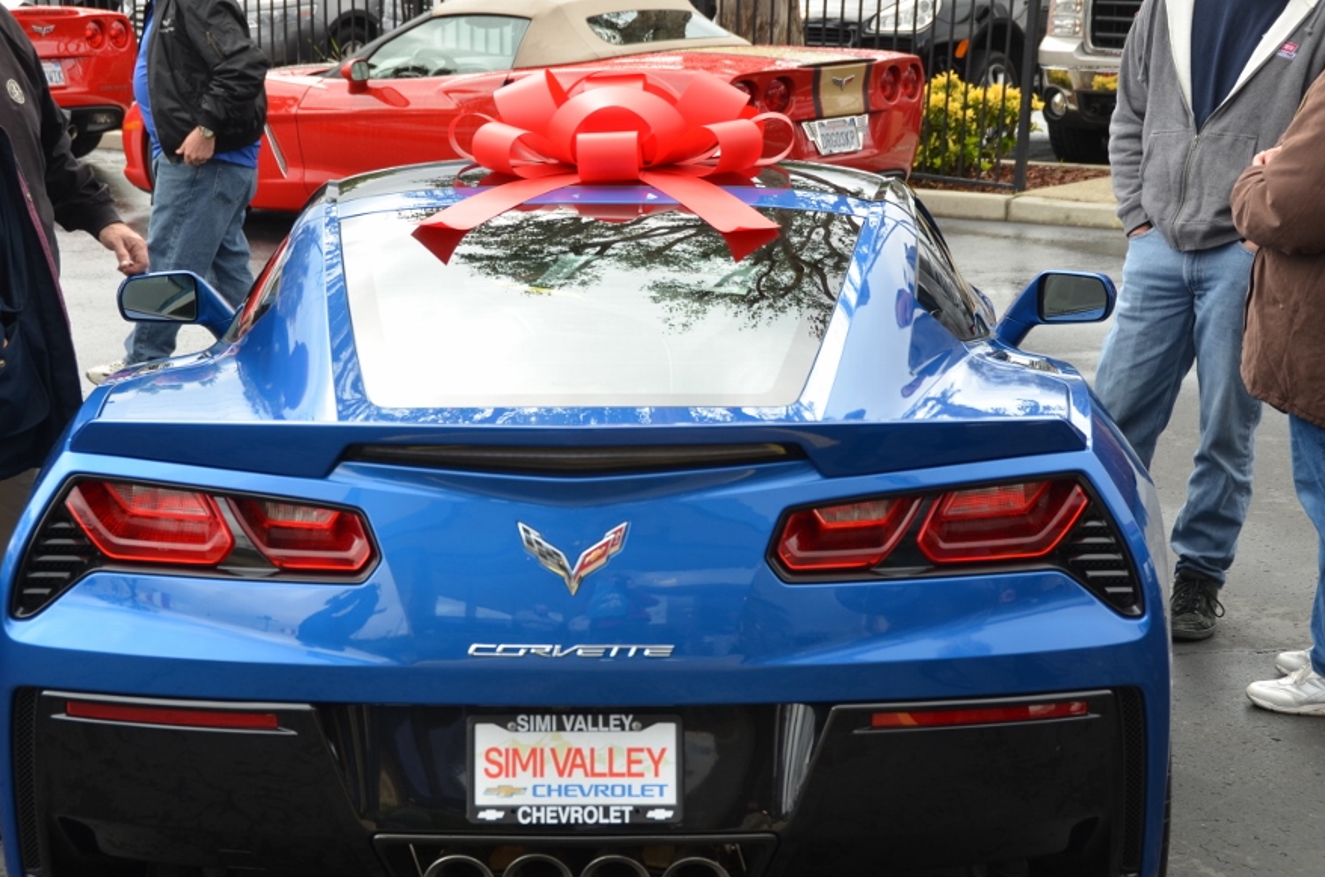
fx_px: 2827
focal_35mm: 77
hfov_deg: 26.4
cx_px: 647
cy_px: 489
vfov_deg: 17.6
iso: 200
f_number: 6.3
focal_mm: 44
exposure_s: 1/160
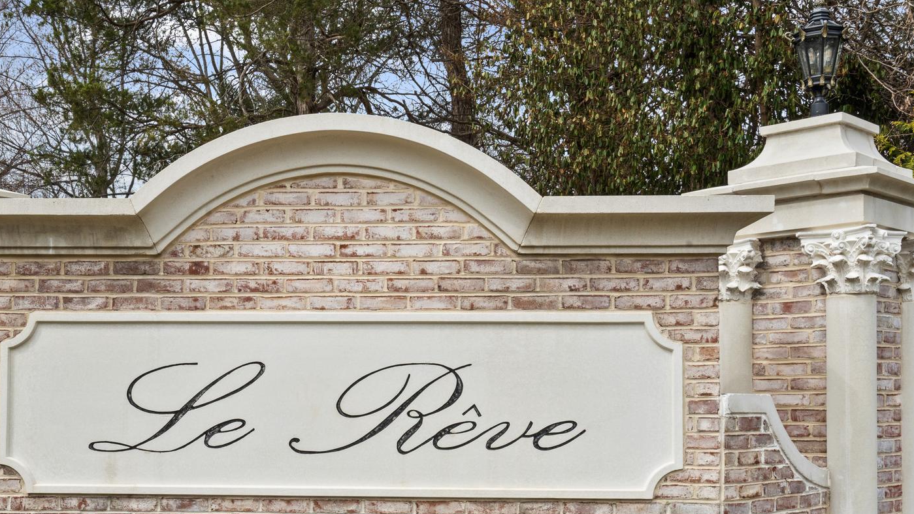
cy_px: 424
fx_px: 1115
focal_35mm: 46
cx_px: 348
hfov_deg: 44.3
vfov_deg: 25.4
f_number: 18
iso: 200
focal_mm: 30
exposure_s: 1/100
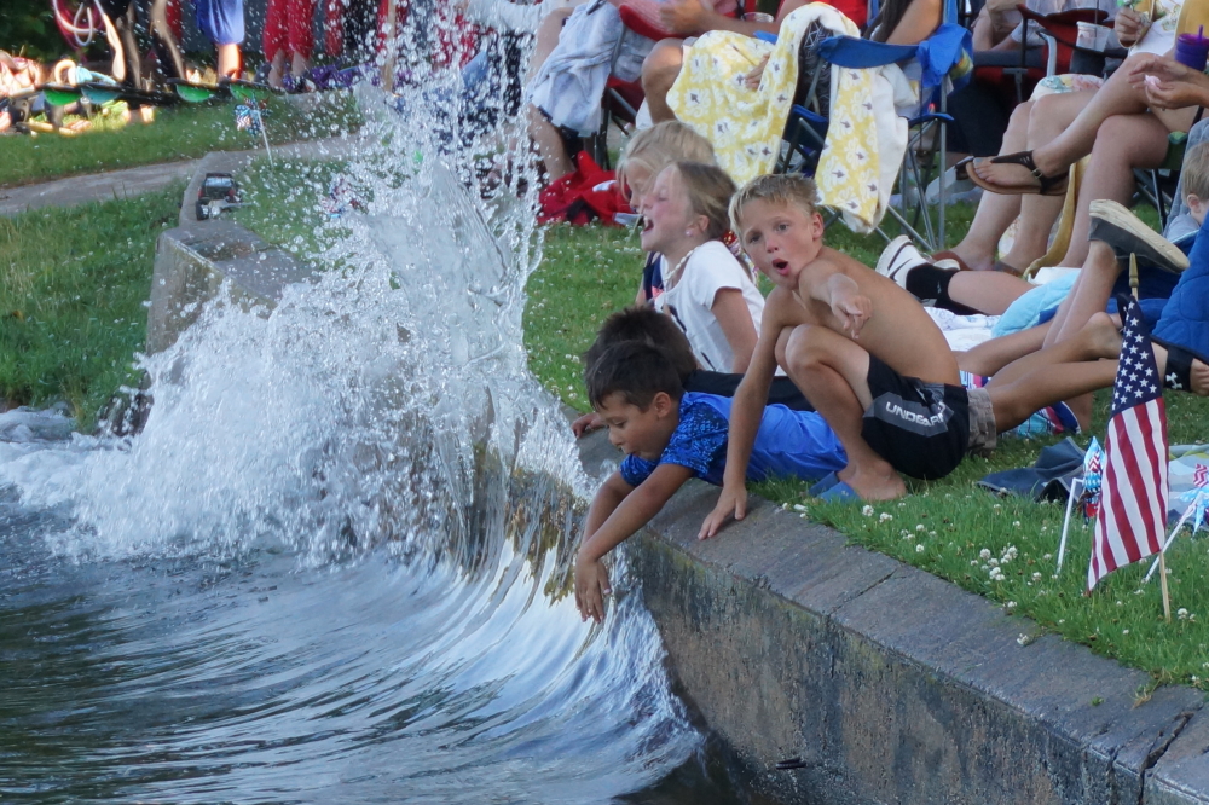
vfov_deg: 10.7
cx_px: 604
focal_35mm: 128
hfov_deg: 16.1
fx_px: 4280
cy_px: 402
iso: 500
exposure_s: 1/160
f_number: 5.6
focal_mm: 85
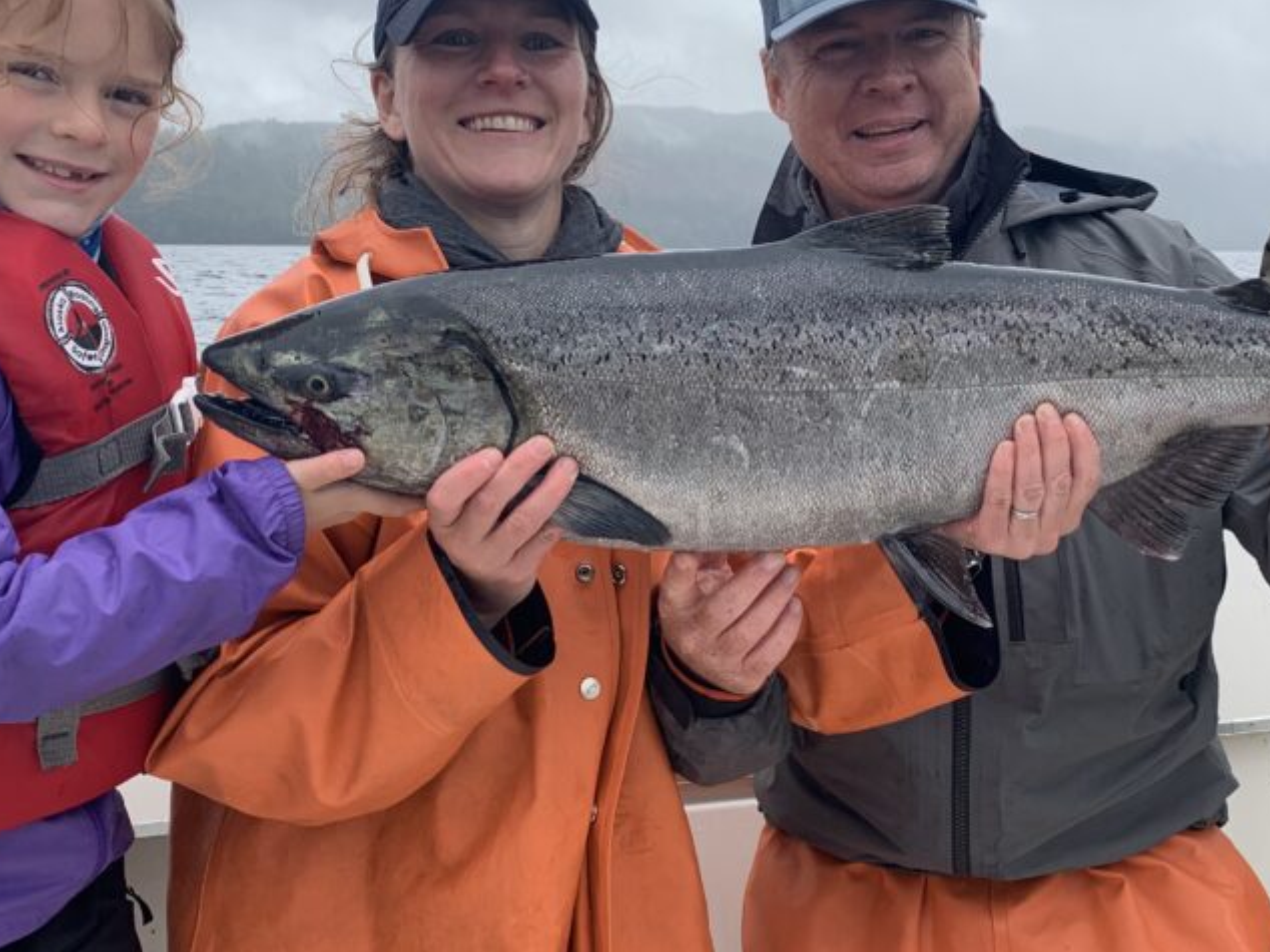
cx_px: 705
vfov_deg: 34.3
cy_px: 477
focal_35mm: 42
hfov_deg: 44.7
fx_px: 1540
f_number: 1.8
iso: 25
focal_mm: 4.25
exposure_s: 1/391
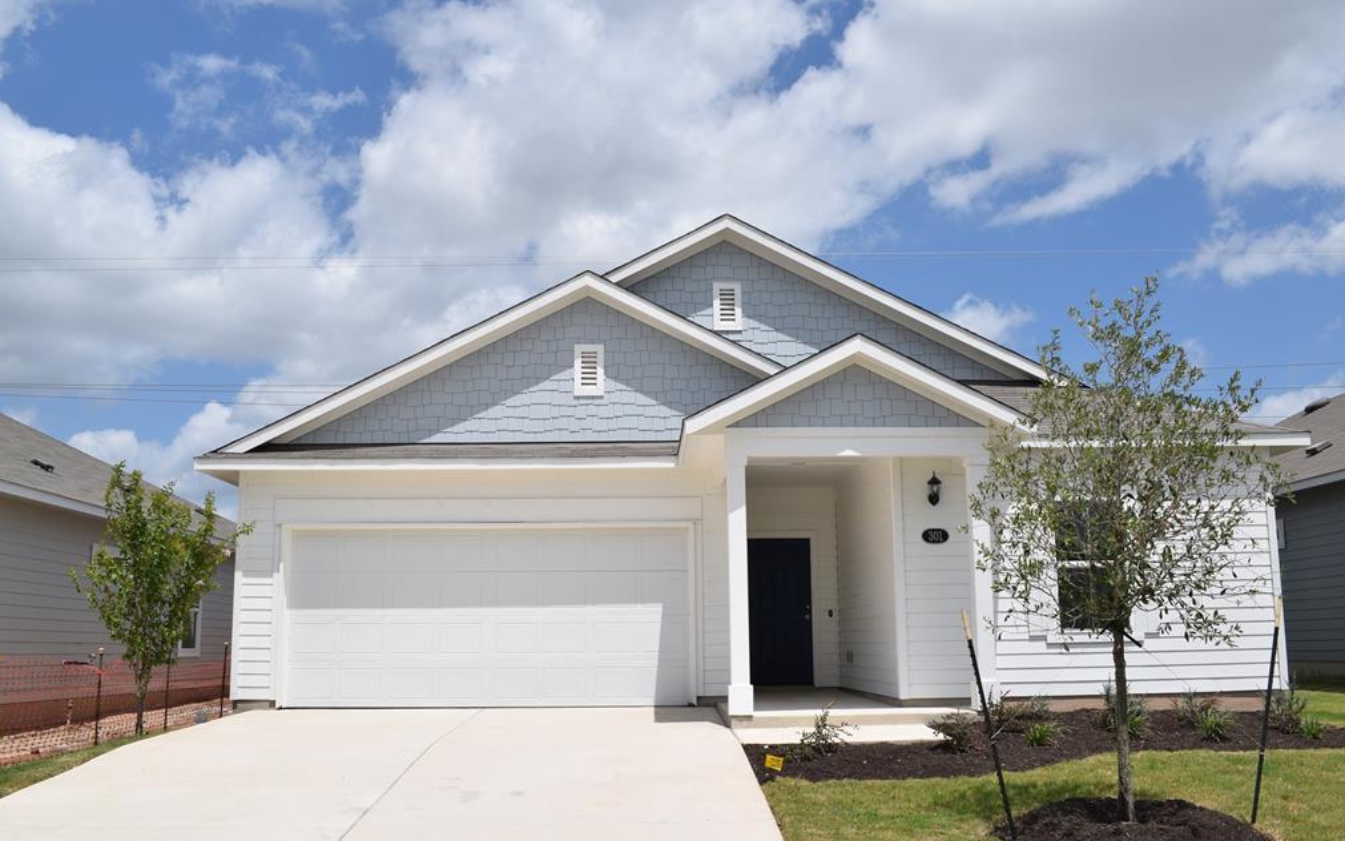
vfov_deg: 38.9
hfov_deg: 58.9
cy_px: 432
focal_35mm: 33
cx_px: 671
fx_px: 1192
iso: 200
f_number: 11
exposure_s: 1/500
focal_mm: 21
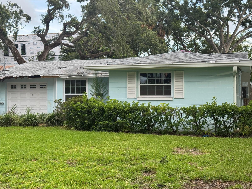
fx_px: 349
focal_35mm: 48
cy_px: 94
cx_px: 126
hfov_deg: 39.7
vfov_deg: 30.3
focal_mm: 6.76
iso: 64
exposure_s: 1/302
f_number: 1.78
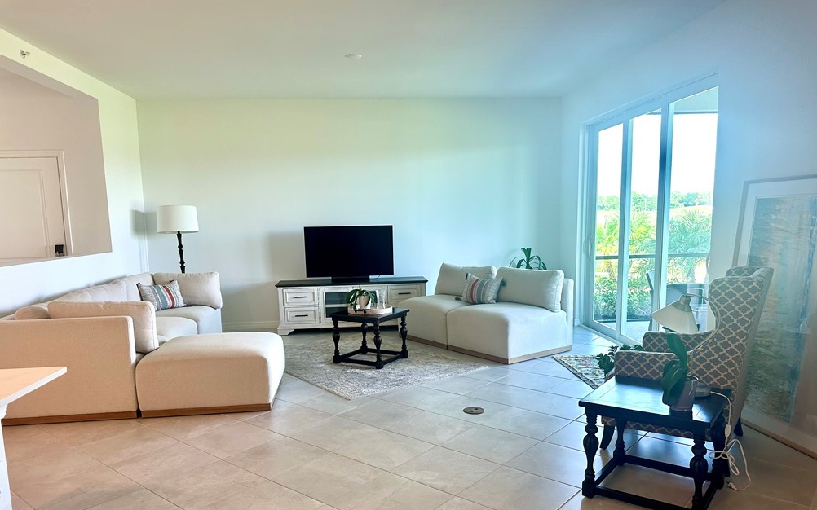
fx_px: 579
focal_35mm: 26
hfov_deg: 70.4
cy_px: 292
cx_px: 408
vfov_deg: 47.4
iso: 125
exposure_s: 1/120
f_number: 1.78
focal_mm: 6.86
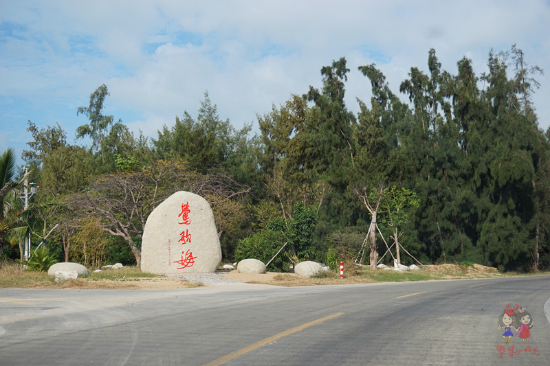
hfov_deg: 37.9
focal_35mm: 52
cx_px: 275
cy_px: 183
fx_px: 802
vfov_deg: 25.7
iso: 320
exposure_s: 1/2000
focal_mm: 35
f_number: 5.6
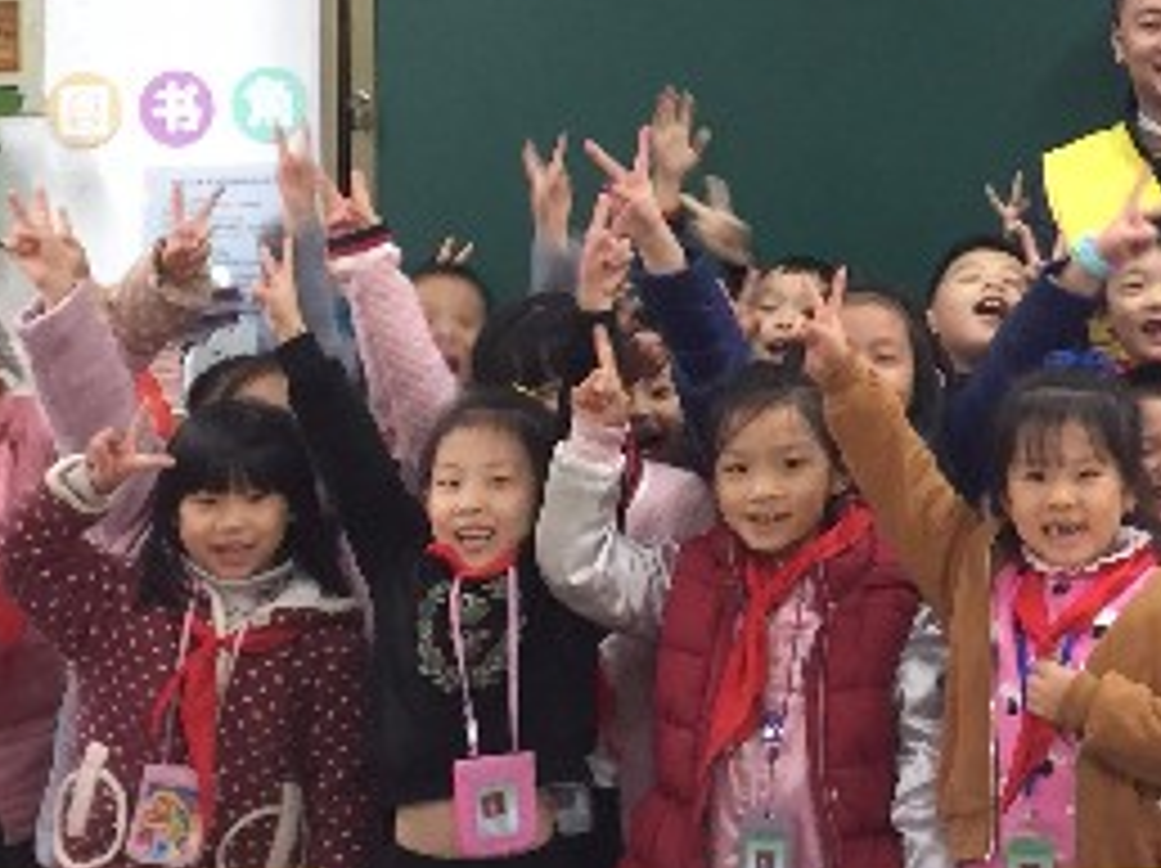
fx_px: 3016
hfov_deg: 20.9
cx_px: 1206
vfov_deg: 16.2
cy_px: 121
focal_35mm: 90
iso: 64
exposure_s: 1/17
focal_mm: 4.15
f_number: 2.2
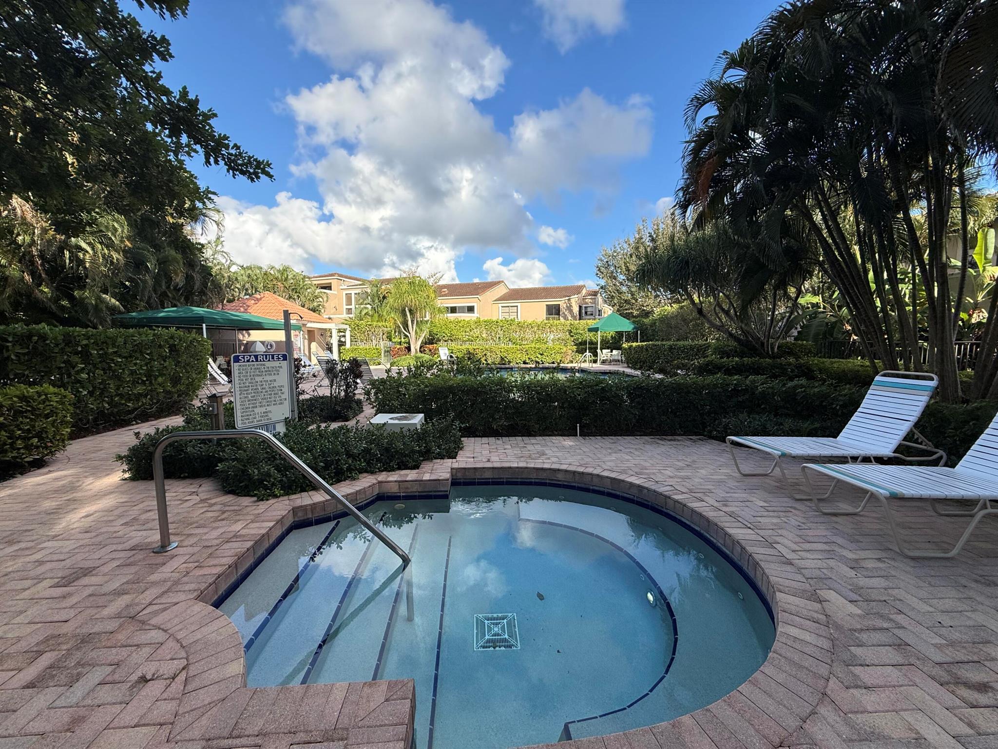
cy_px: 374
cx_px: 499
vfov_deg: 85.7
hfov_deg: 102.1
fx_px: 404
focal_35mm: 14
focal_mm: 2.22
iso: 64
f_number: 2.2
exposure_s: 1/1259
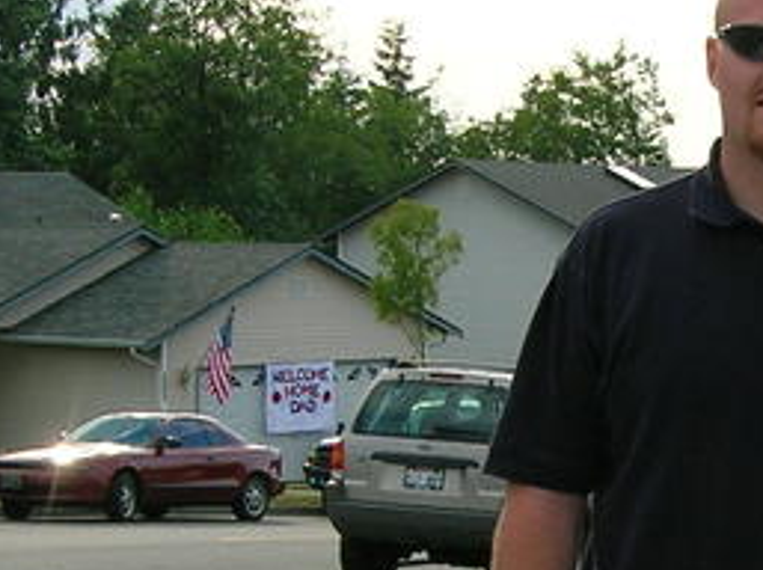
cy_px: 539
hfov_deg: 15.4
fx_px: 2773
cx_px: 784
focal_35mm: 126
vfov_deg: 11.6
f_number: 4.9
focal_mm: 6
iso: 50
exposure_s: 1/190
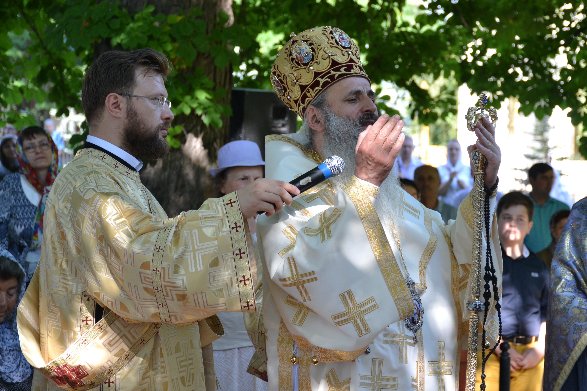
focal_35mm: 117
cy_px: 190
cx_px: 325
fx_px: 1908
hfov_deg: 17.5
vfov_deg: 11.7
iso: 200
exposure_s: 1/80
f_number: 5
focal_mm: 70
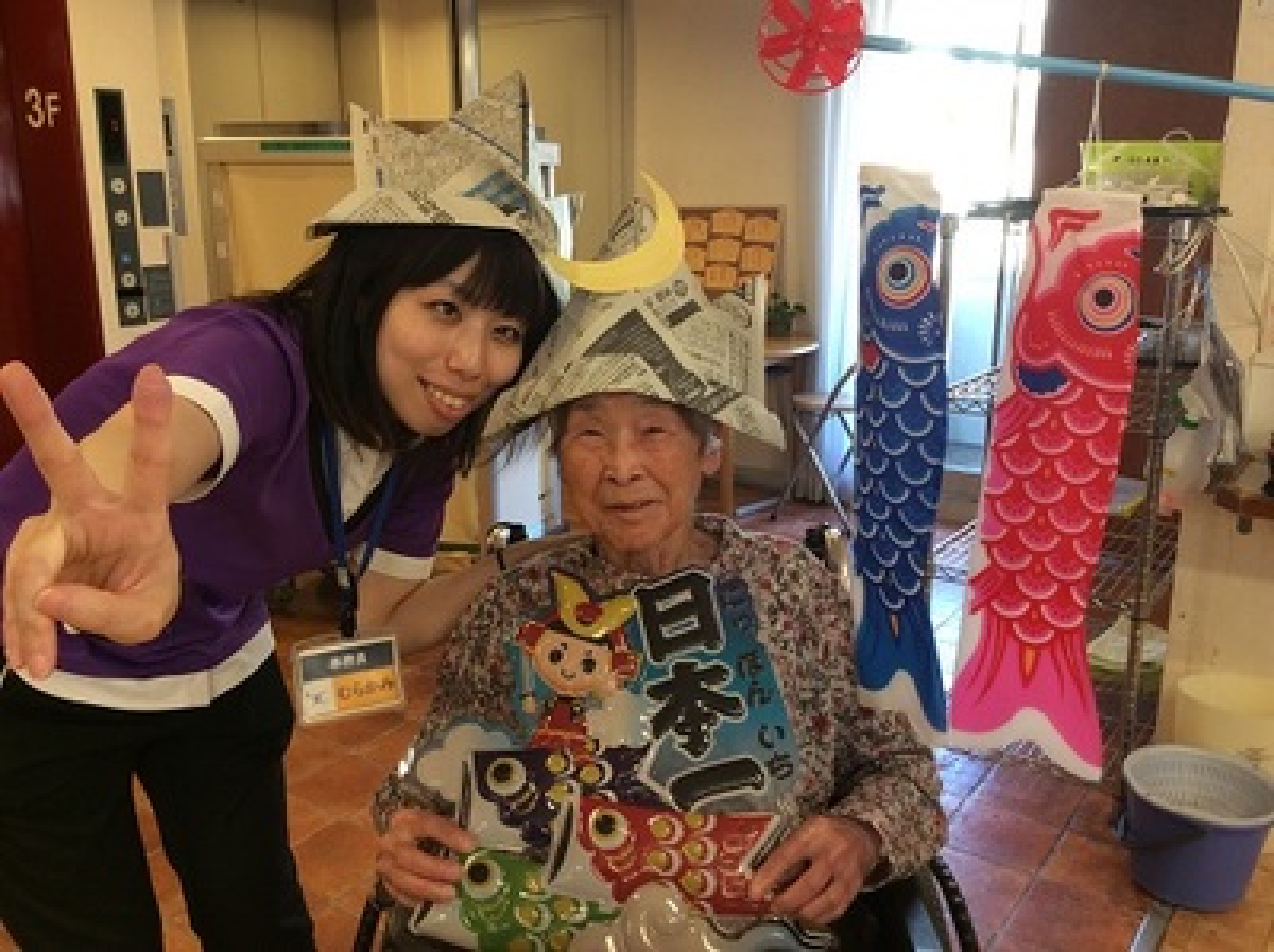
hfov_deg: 56.9
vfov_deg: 44.1
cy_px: 476
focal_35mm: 32
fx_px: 1176
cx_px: 637
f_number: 2.4
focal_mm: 3.3
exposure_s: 1/24
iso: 64
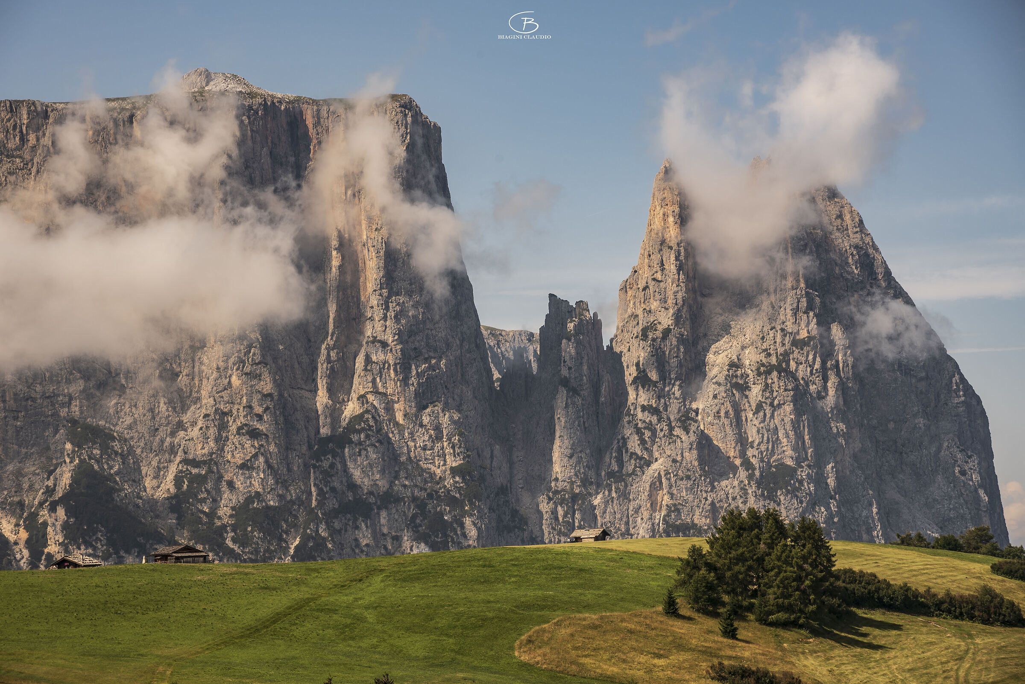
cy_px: 342
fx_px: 2990
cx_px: 512
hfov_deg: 19.4
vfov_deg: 13.1
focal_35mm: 105
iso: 100
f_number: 8
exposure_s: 1/250
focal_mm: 105
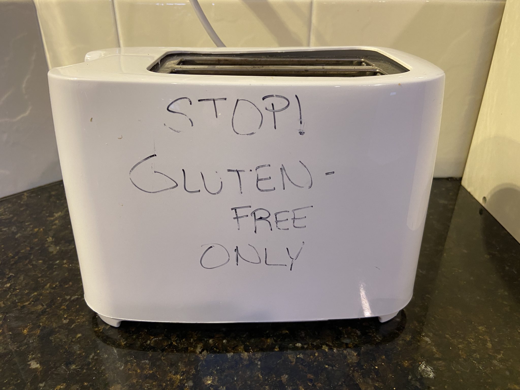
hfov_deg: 67.3
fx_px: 391
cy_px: 195
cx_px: 260
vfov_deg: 53.1
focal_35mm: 26
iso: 125
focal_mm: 4.25
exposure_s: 1/50
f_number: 1.8
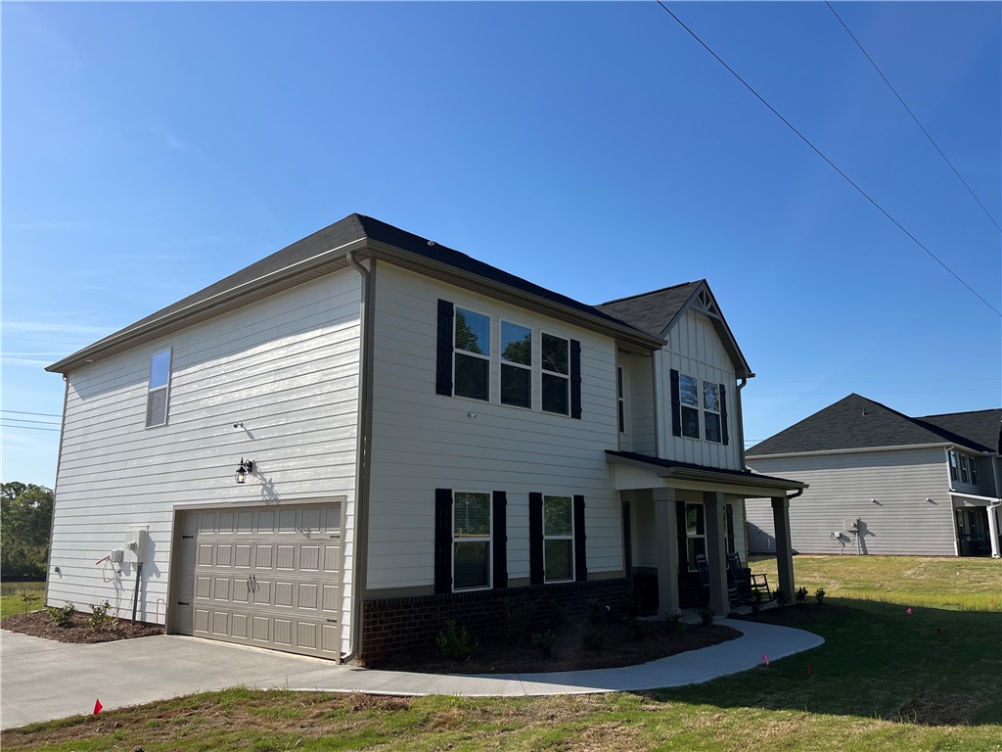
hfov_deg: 67.3
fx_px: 753
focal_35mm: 26
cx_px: 501
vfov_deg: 53.1
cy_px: 376
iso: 50
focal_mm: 5.1
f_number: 1.6
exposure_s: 1/4854
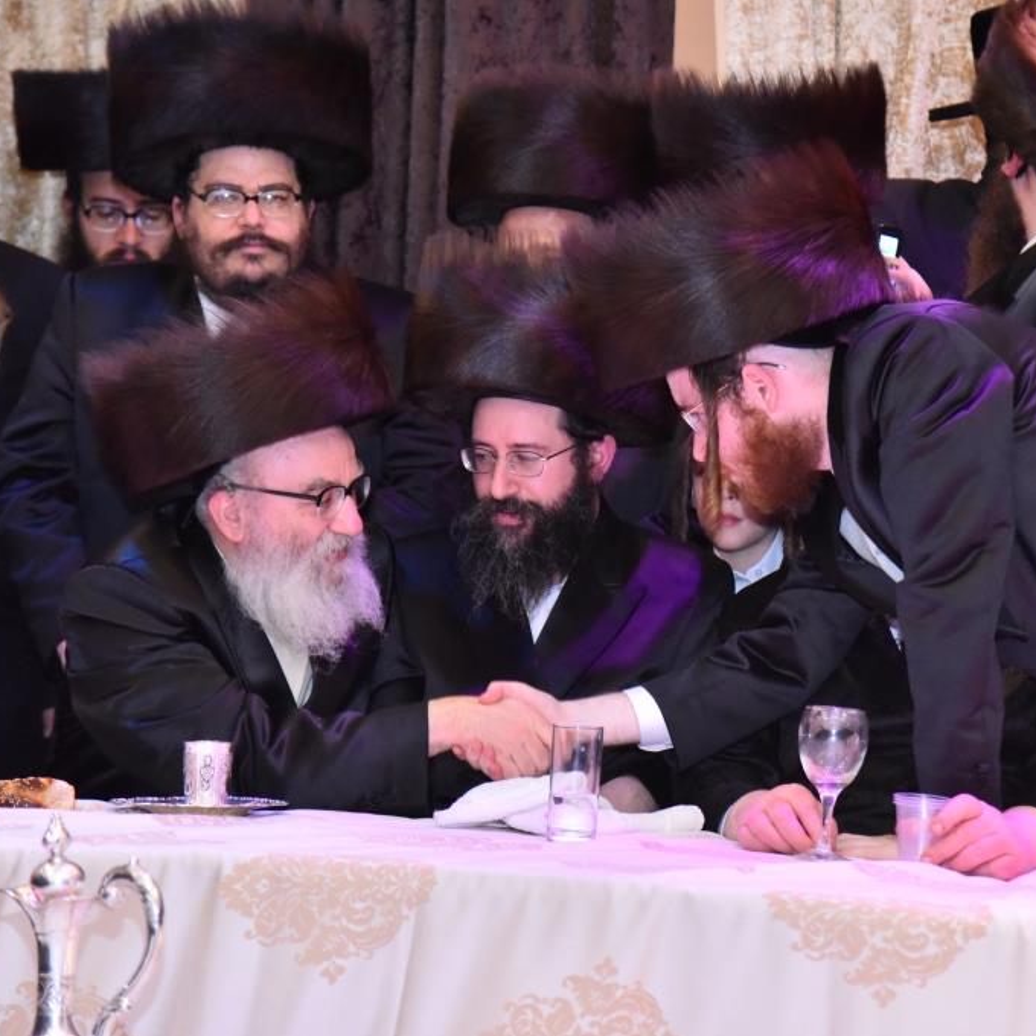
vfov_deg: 13.6
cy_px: 519
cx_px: 640
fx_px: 4334
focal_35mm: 128
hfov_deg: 13.6
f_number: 4
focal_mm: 100
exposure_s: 1/125
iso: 4000
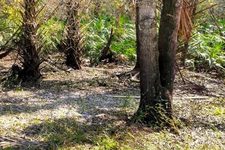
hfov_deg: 36.3
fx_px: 250
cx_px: -51
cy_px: 16
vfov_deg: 31.8
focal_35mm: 40
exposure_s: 1/640
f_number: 9
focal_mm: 14
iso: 250
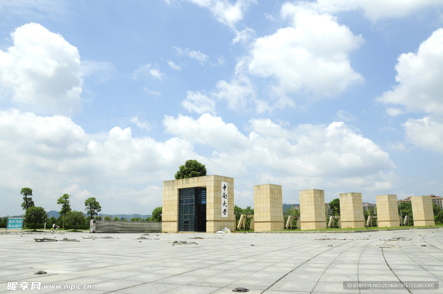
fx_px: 332
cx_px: 222
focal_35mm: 27
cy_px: 147
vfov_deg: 47.8
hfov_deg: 67.4
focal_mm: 18
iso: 250
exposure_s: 1/500
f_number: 11
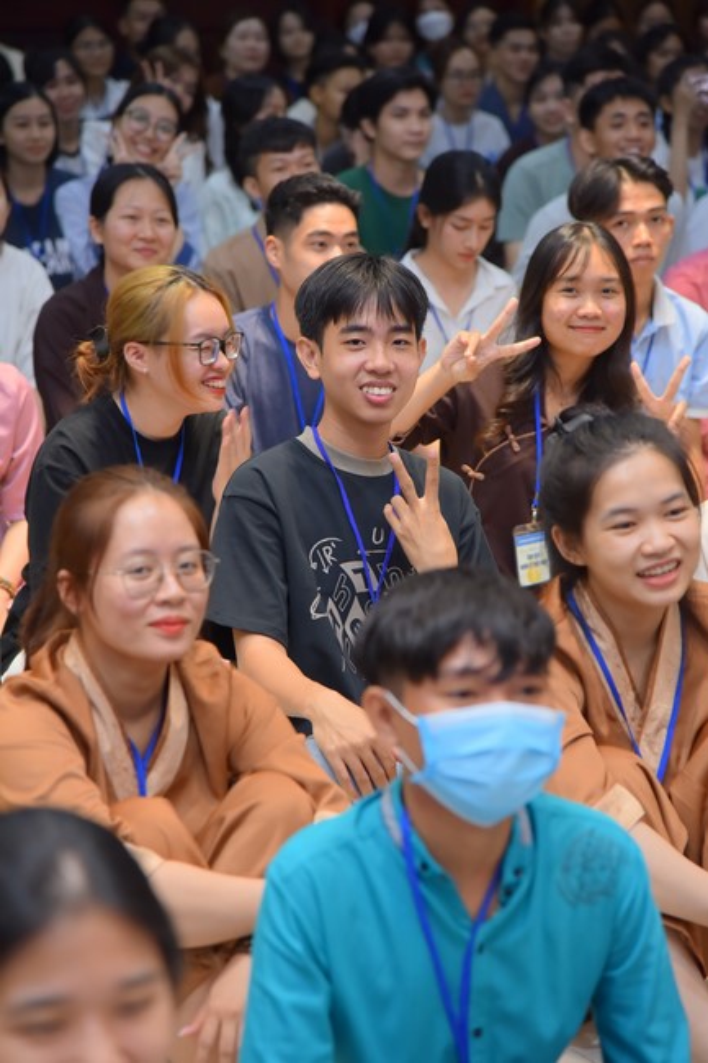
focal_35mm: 120
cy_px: 532
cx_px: 354
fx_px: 3542
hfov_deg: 11.4
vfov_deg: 17.1
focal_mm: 120
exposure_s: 1/100
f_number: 5
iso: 1600
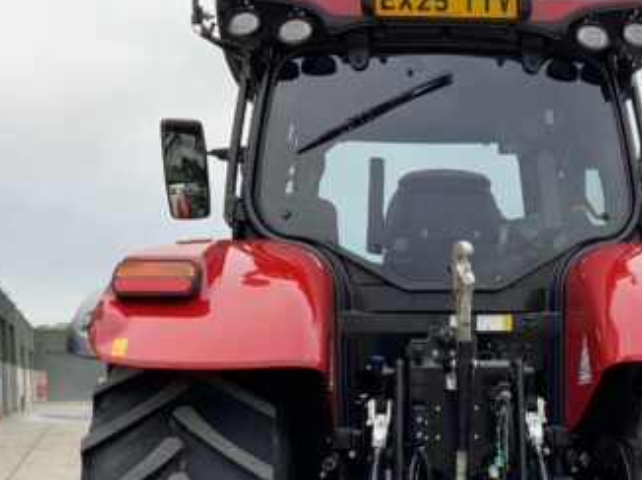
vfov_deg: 24.6
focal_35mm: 57
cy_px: 464
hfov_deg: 33.2
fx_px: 1056
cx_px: 475
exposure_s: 1/122
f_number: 1.8
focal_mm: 3
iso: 40
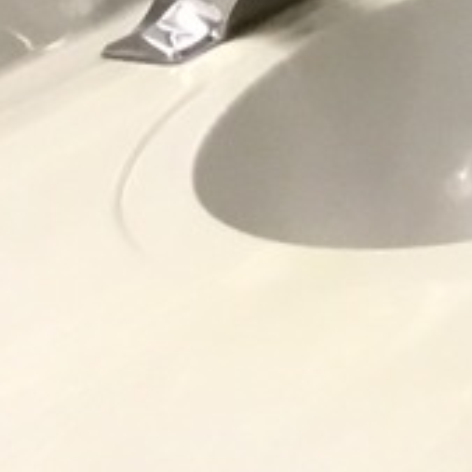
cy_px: -804
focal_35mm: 233
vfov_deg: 6.9
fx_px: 3594
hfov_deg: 6.8
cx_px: 1441
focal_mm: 3.3
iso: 100
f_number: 2.4
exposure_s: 1/30
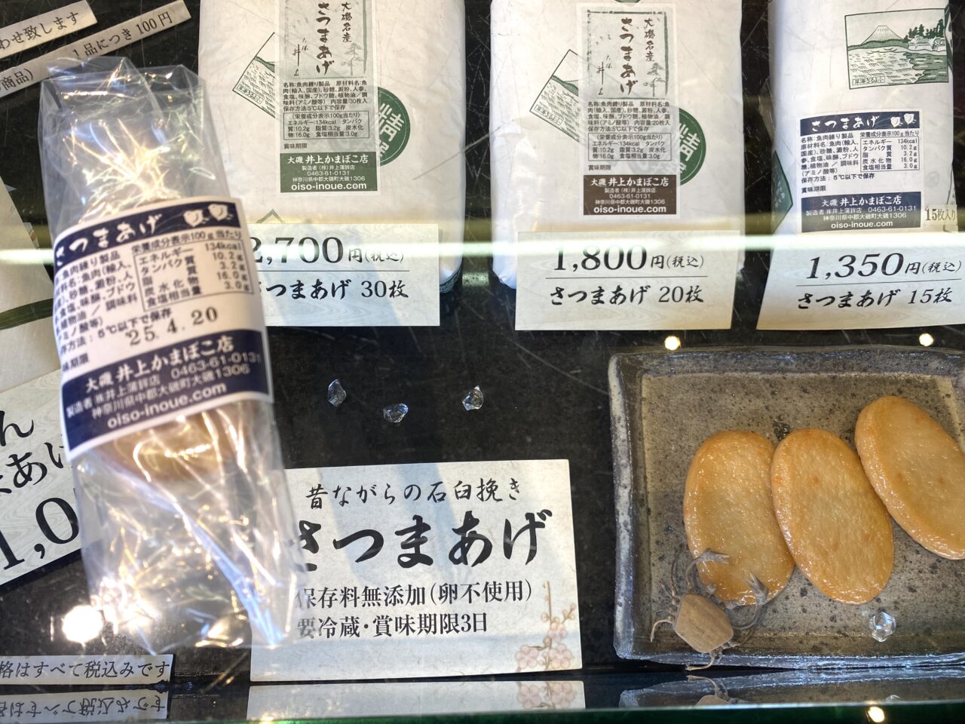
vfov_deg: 53.1
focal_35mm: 26
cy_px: 362
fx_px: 725
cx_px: 482
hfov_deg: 67.3
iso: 40
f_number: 1.8
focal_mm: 4.25
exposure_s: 1/100
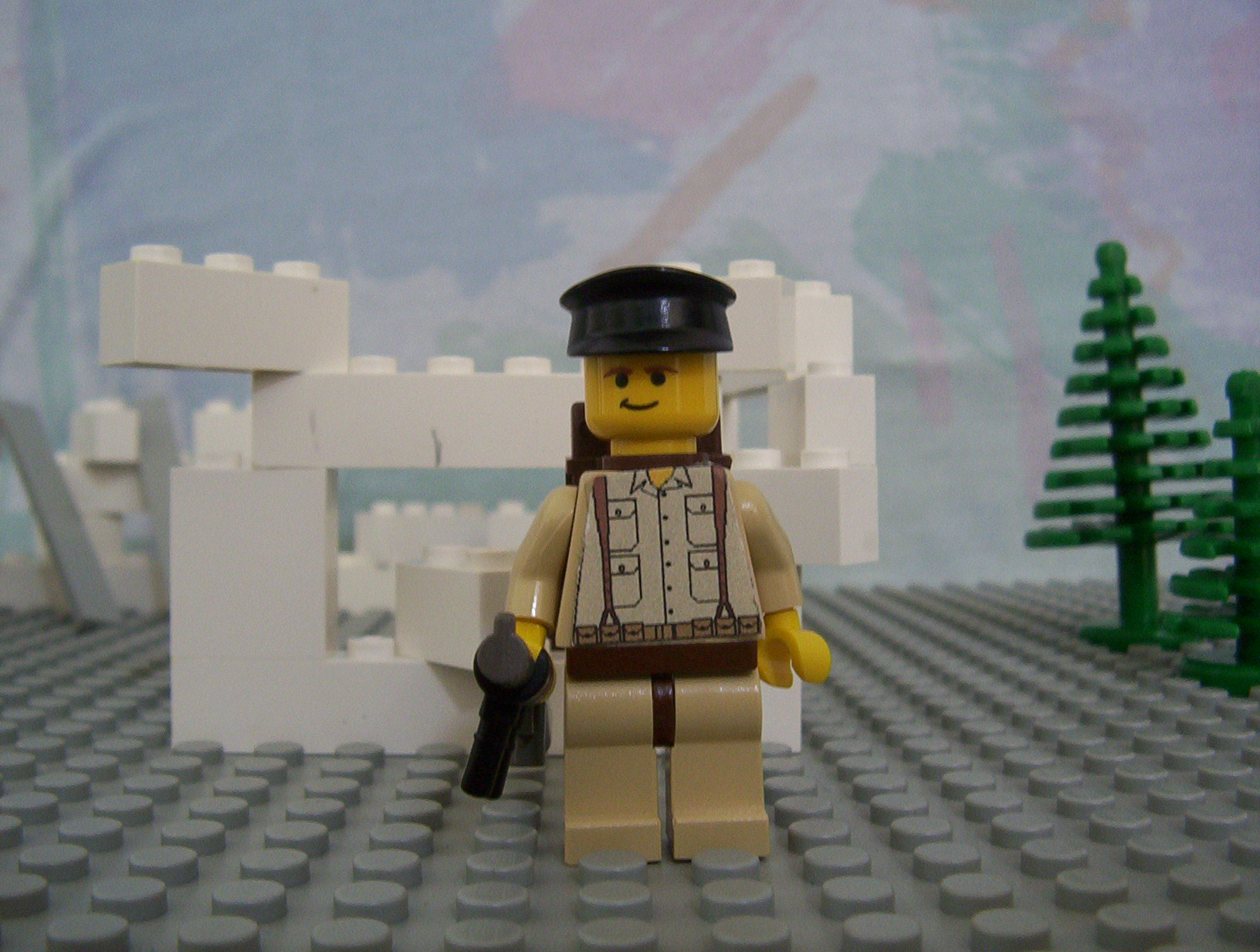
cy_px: 476
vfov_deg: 37.0
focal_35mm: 39
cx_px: 630
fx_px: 1423
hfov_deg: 47.8
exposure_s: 1/9.17
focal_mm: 5.26
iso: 100
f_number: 3.84
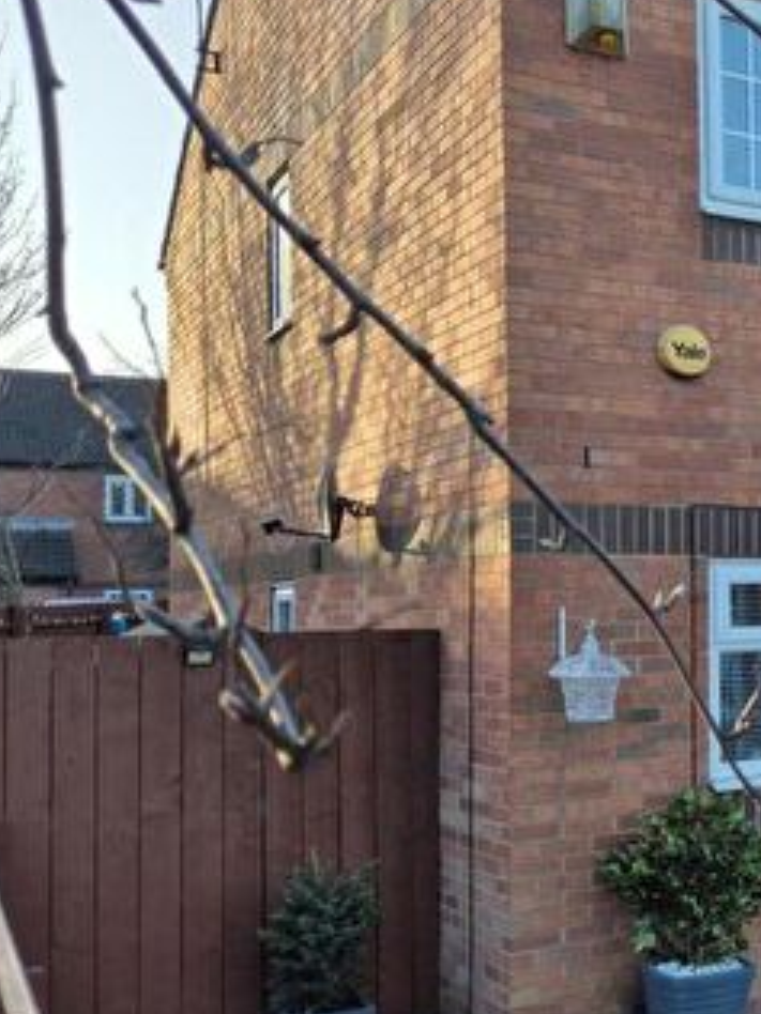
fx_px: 1495
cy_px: 537
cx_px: 1021
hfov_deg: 24.5
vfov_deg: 37.5
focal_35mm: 51
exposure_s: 1/450
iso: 25
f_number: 1.8
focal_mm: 5.4
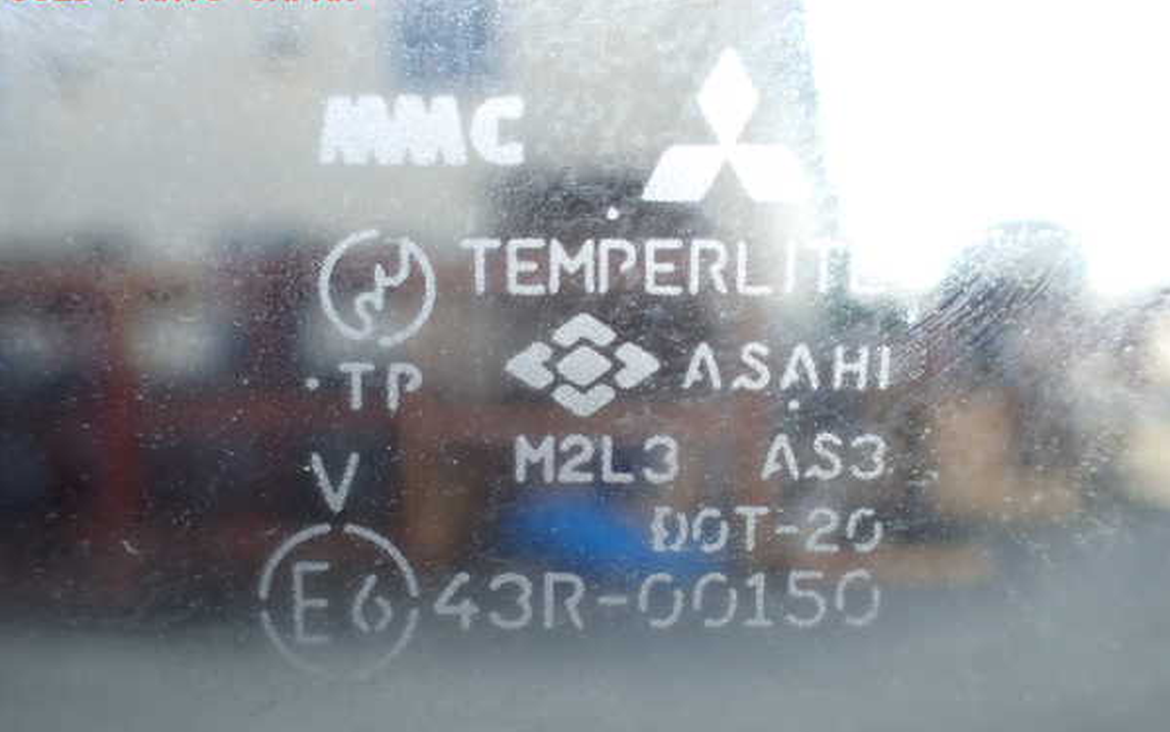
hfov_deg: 59.6
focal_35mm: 32
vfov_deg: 39.4
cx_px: 587
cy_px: 404
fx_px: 1021
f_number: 2.3
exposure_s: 1/125
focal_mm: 5.4
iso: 125
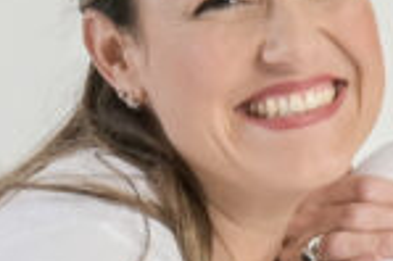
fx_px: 4209
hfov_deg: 5.3
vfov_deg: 3.5
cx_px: 604
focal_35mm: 386
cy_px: 436
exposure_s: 1/200
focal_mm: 56
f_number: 10
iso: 125
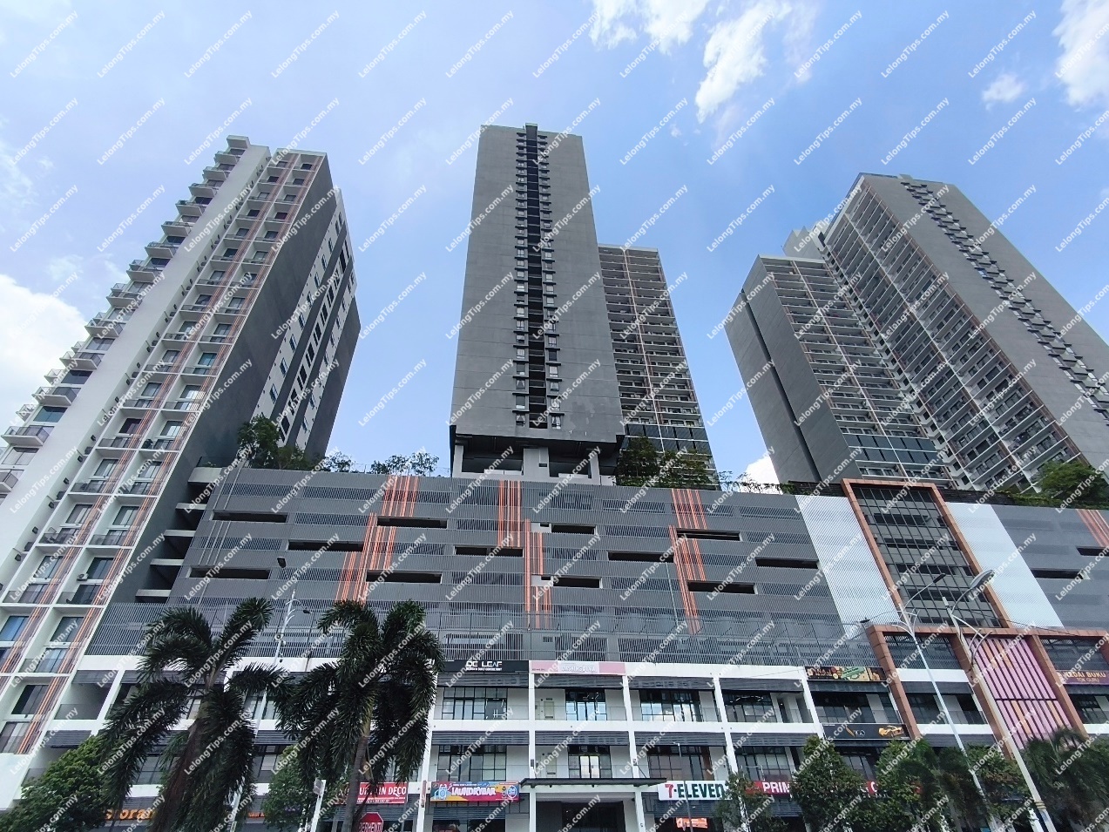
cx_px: 554
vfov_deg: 81.8
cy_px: 416
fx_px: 481
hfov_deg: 98.2
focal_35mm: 15
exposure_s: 1/2614
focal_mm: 1.65
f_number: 2.2
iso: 50
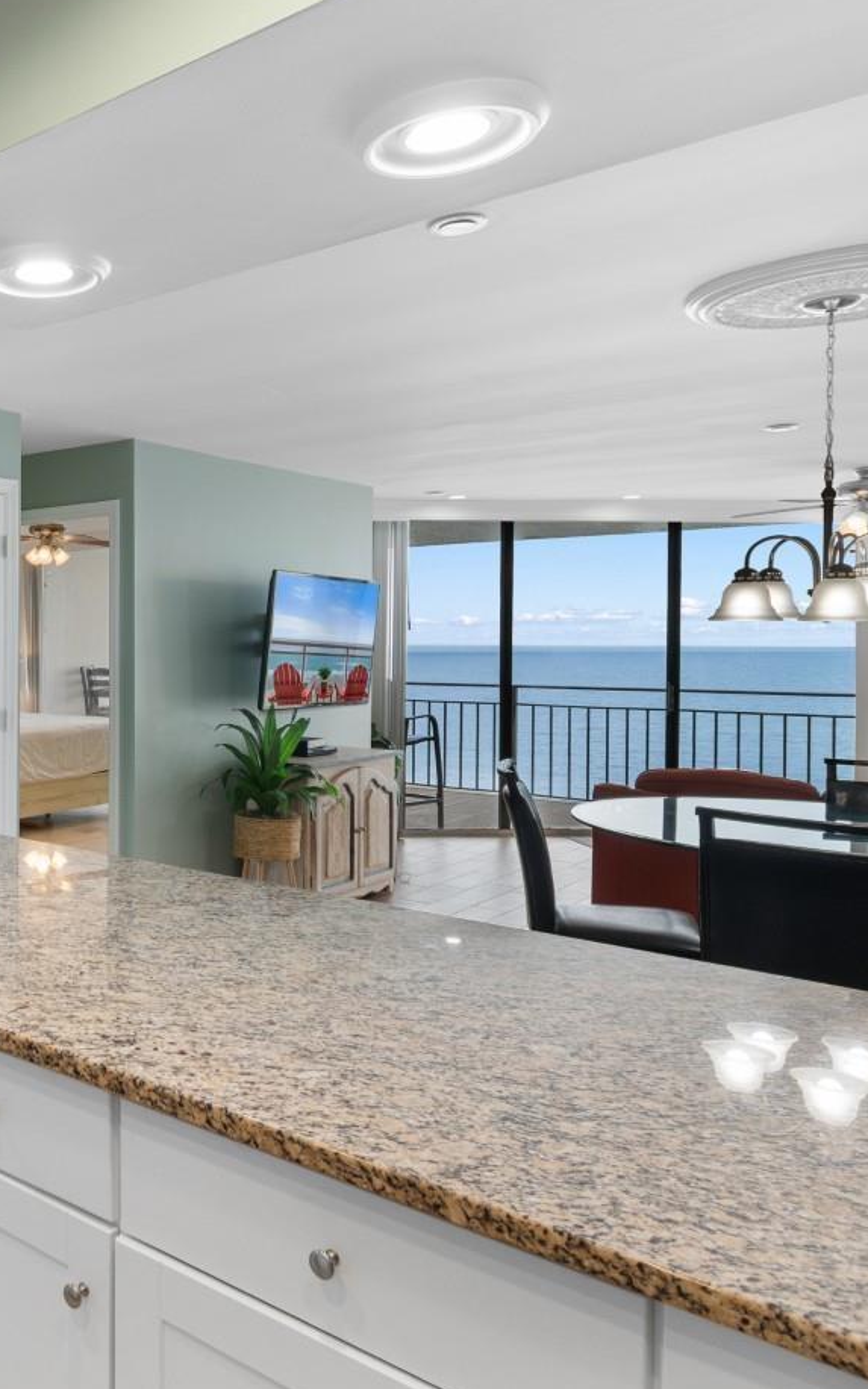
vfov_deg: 68.1
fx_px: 1022
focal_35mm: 27
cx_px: -2
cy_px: 603
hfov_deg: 40.3
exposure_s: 1/20
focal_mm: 10
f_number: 4.5
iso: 100
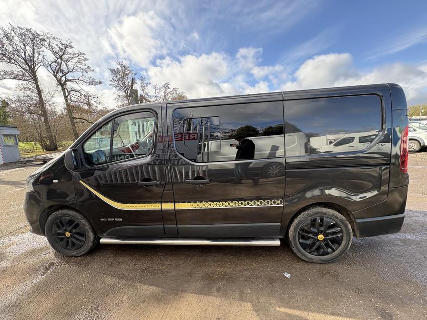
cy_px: 160
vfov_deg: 85.7
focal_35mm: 14
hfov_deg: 102.1
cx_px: 214
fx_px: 173
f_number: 2.2
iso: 64
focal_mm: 2.22
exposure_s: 1/240
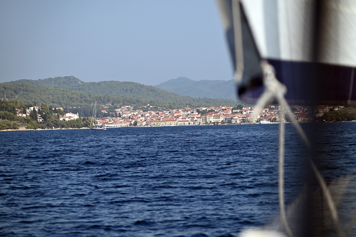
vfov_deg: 9.8
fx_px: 1384
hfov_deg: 14.7
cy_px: 118
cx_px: 178
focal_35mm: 140
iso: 140
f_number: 5.6
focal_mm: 140
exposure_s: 1/1000
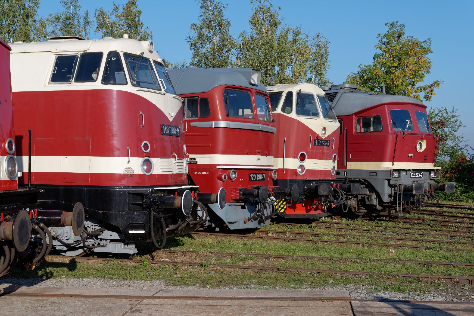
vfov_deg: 25.9
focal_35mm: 52
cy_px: 158
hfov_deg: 38.2
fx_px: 684
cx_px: 237
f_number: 8
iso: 100
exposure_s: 1/250
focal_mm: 52
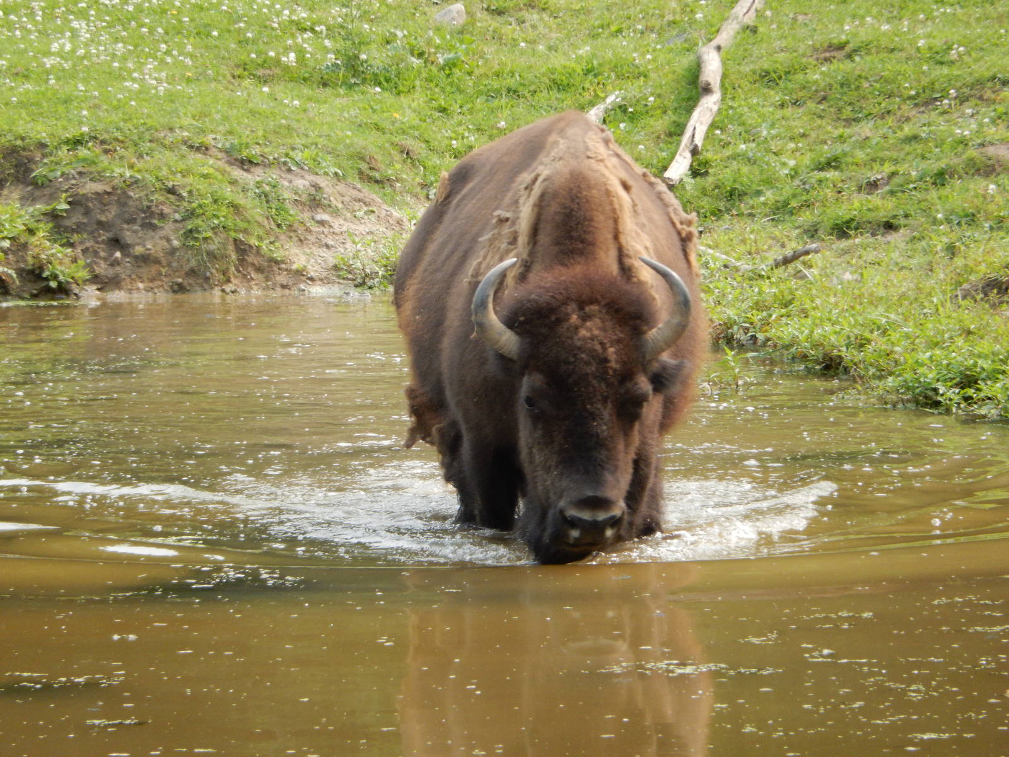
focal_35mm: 550
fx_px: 16032
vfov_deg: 2.7
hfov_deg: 3.6
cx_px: 504
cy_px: 378
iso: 280
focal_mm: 99
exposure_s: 1/250
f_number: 6.3
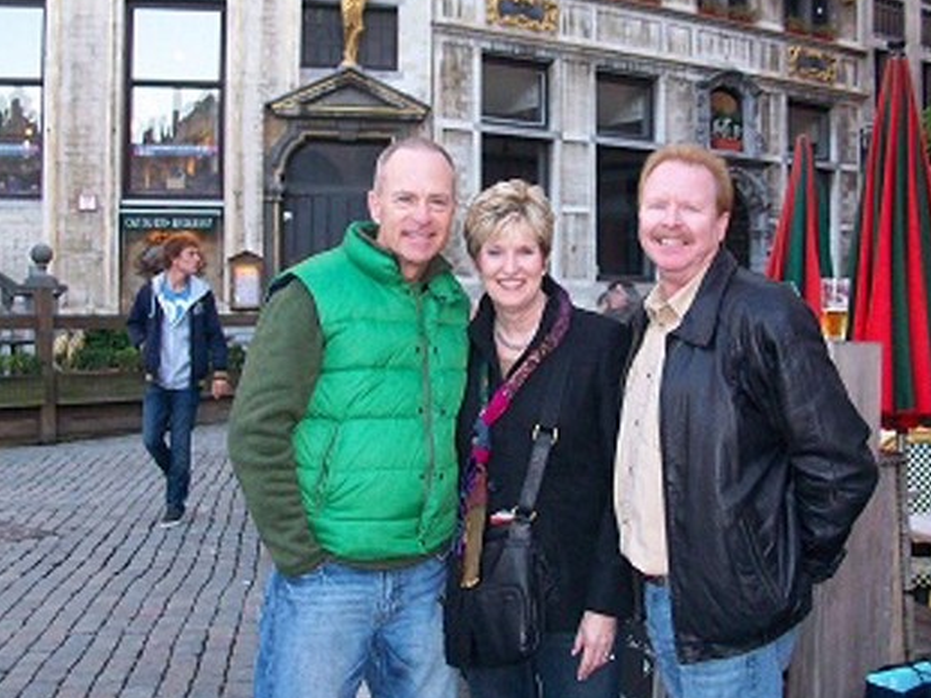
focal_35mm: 46
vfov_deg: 31.3
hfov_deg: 41.2
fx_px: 1237
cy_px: 244
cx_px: 470
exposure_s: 1/82.4
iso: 200
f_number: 2.8
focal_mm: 5.7
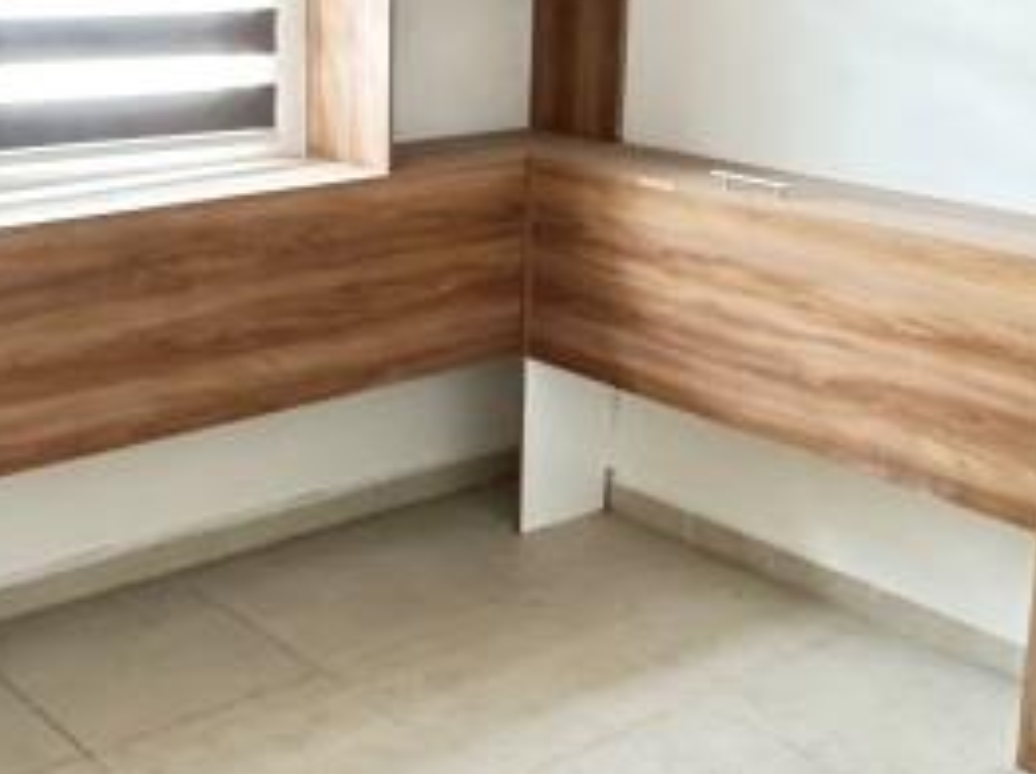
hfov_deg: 34.7
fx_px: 1644
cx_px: 361
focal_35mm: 55
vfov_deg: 26.3
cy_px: 222
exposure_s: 1/40
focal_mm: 2.22
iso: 1000
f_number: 2.2
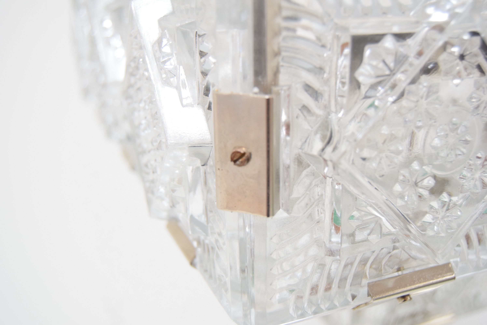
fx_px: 569
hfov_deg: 46.4
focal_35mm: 42
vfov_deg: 31.9
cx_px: 244
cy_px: 162
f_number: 4.5
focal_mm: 28
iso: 1600
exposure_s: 1/80
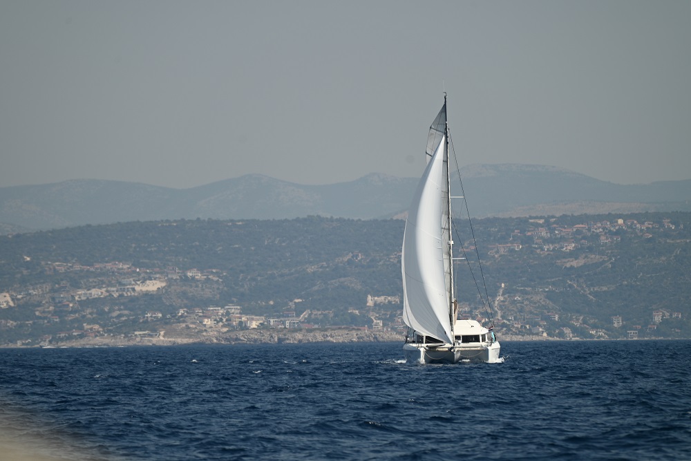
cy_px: 230
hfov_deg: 6.9
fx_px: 5759
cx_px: 346
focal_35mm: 300
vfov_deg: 4.6
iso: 100
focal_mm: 300
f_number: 5.6
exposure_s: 1/800
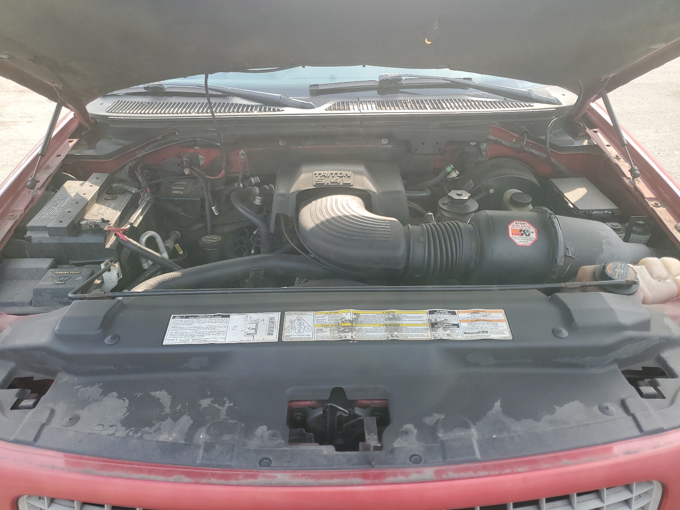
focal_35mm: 26
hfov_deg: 67.3
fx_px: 511
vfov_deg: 53.1
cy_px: 255
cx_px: 340
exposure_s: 1/417
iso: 50
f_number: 1.5
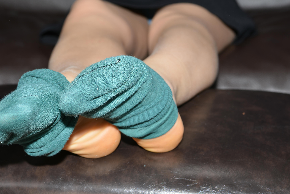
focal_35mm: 81
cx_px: 137
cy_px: 95
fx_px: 653
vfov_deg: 16.9
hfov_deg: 25.0
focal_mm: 70
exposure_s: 1/125
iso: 100
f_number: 8
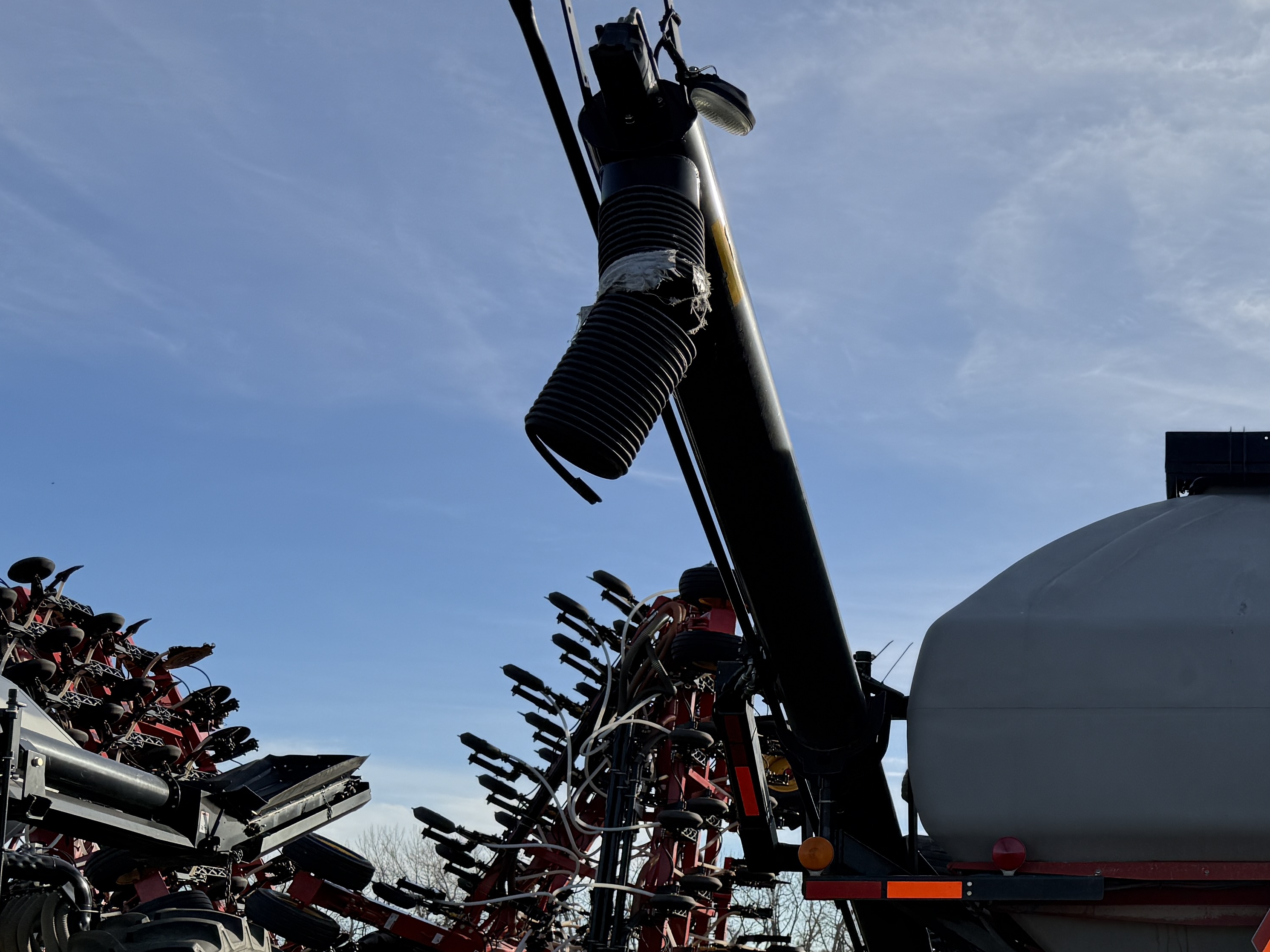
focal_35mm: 46
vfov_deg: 30.6
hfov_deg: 38.0
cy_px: 789
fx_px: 1688
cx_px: 1181
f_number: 1.78
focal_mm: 6.76
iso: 80
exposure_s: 1/6711
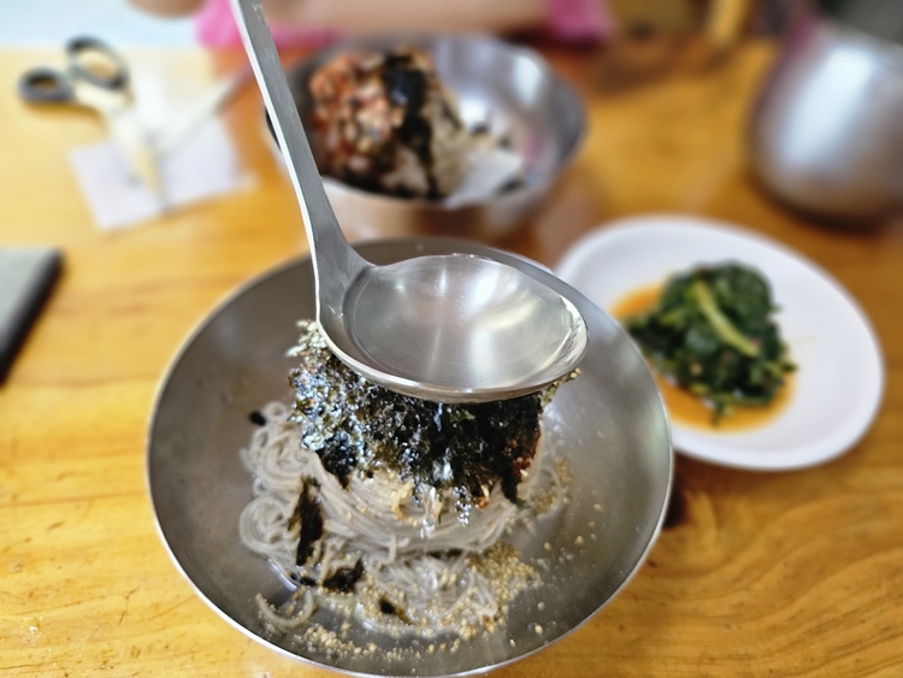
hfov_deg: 73.9
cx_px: 452
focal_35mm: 23
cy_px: 339
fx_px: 600
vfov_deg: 58.9
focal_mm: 6.3
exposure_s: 1/120
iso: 640
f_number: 1.7
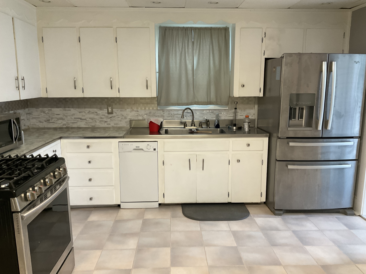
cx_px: 183
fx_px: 307
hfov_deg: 61.7
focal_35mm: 29
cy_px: 137
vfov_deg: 48.2
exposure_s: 1/60
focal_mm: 3
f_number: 1.8
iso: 64
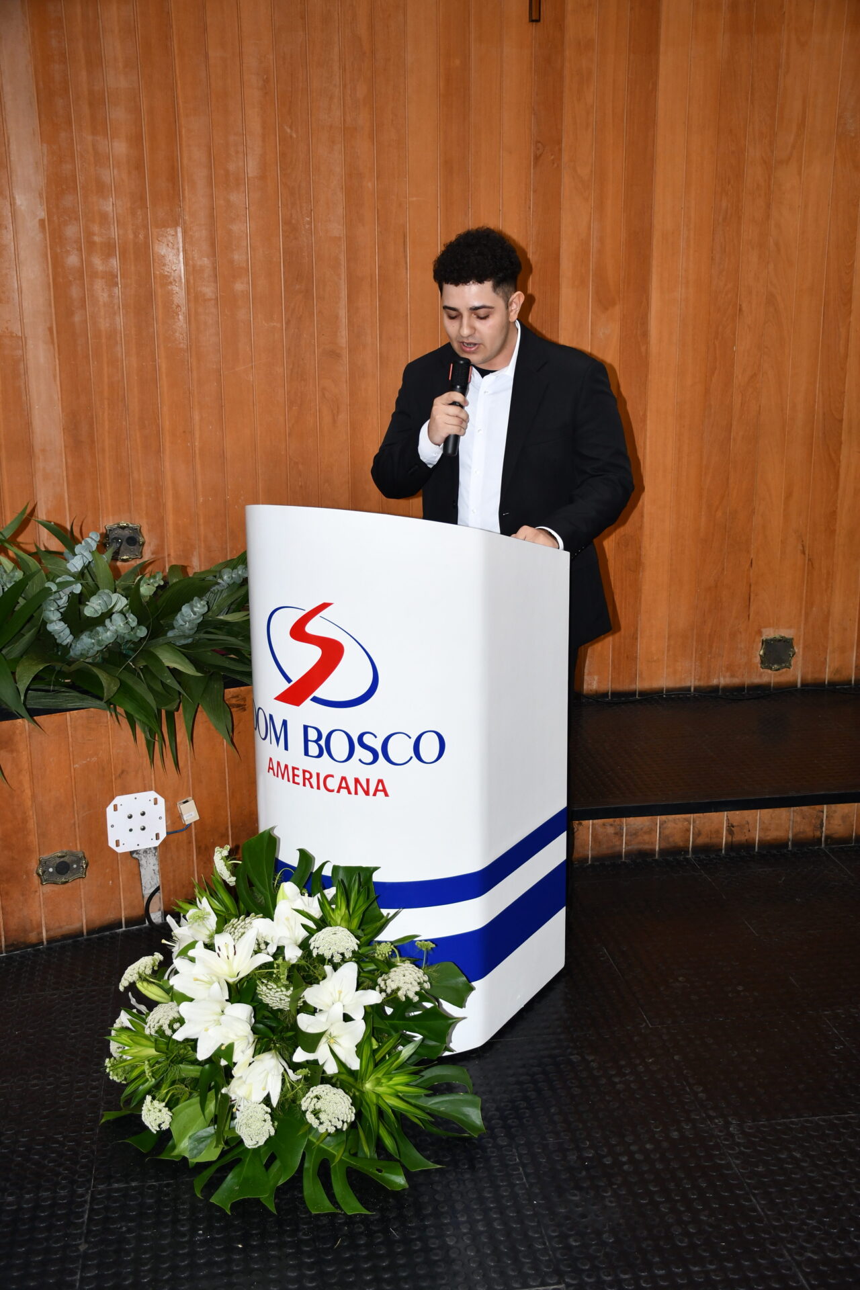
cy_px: 645
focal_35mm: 40
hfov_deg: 33.4
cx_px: 430
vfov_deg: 48.5
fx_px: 1433
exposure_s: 1/60
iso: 560
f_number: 4
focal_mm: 27
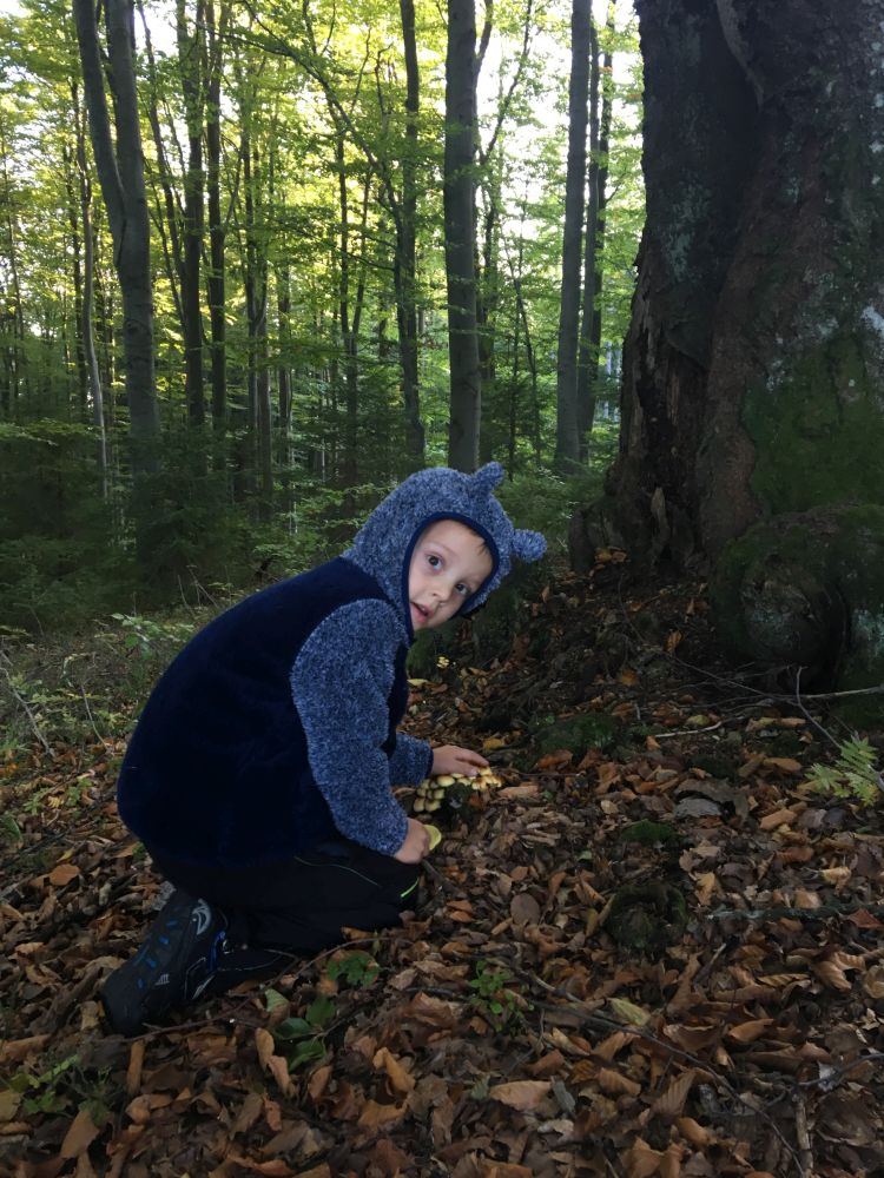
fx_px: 987
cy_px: 589
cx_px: 442
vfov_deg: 61.7
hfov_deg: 48.2
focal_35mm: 29
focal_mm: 4.15
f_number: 2.2
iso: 80
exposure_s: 1/33
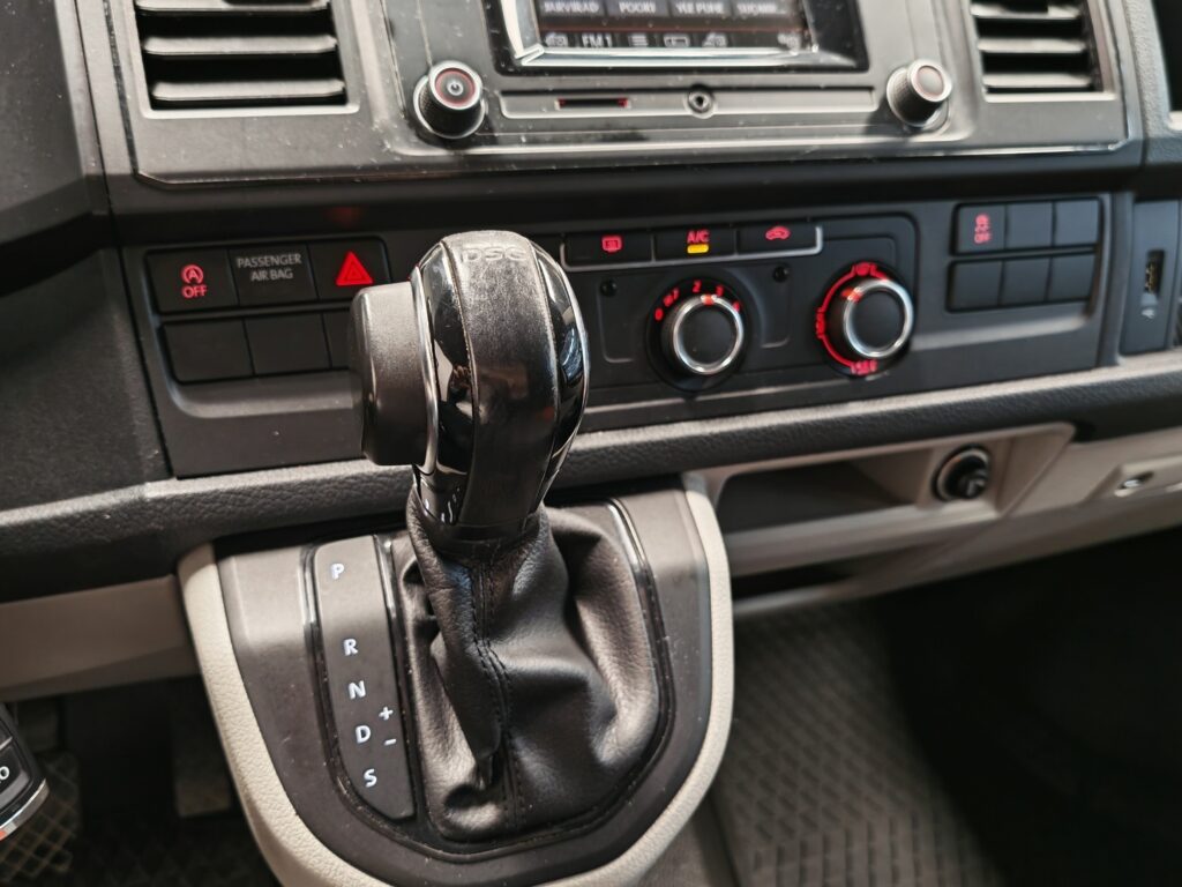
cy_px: 444
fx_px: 990
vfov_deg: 48.2
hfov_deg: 61.7
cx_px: 591
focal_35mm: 29
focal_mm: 5.4
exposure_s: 1/33
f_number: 1.6
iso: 500
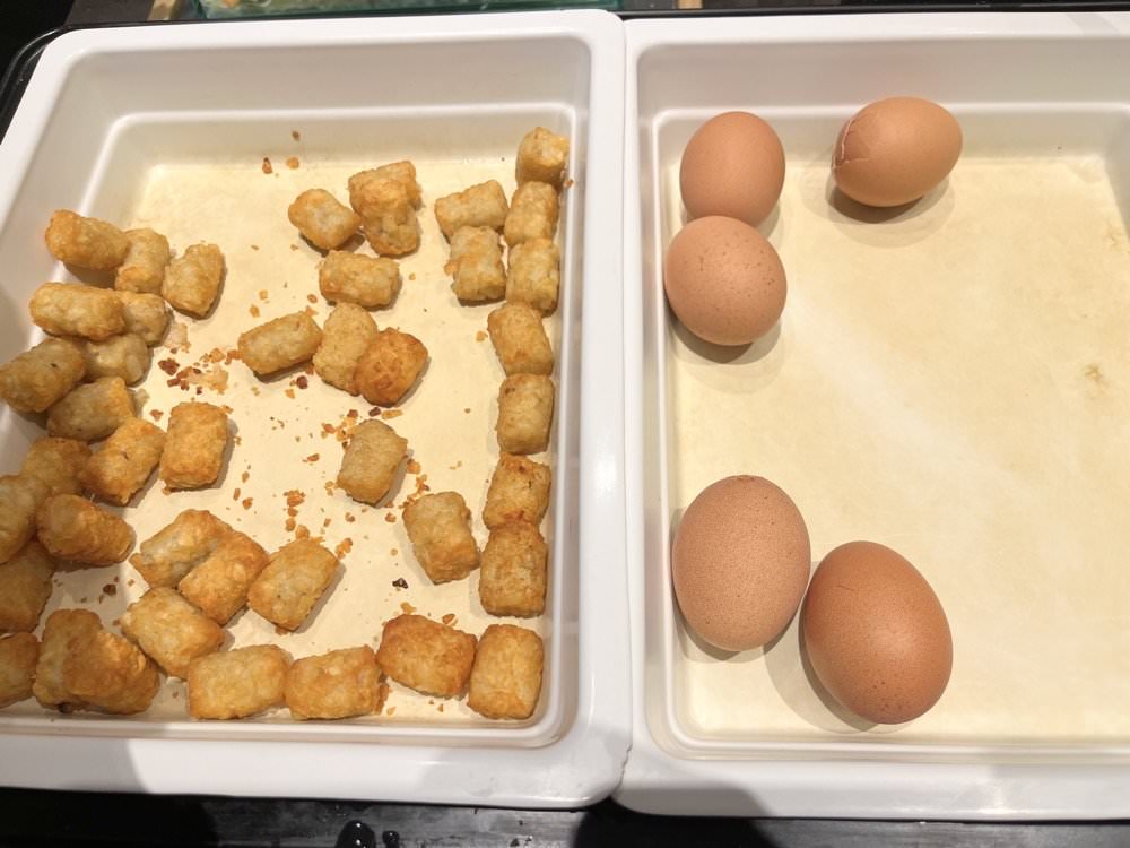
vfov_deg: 53.1
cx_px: 565
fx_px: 849
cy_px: 424
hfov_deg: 67.3
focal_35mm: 26
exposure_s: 1/124
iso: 32
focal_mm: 5.1
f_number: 1.6
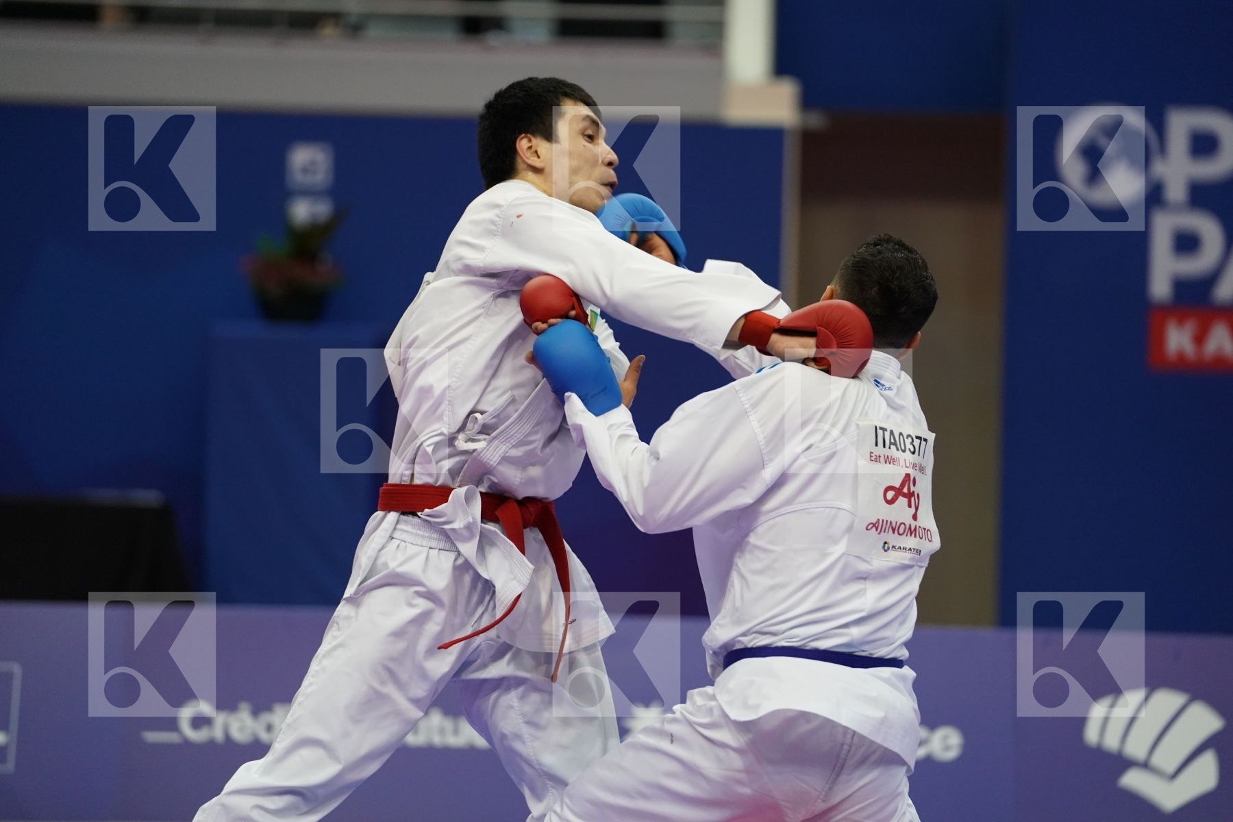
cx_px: 616
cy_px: 411
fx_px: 5822
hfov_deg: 12.1
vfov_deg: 8.1
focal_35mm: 170
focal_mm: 170
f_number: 2.8
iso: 3200
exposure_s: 1/1000
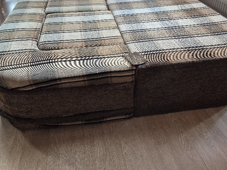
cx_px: 117
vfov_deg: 41.5
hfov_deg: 53.9
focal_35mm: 34
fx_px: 223
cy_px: 65
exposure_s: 1/100
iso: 320
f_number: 1.8
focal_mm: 5.4
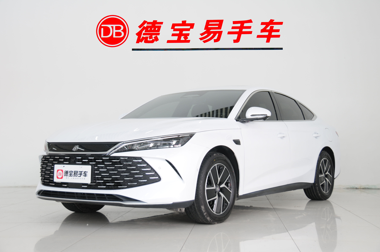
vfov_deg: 26.4
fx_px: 538
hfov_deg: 38.9
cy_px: 126
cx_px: 190
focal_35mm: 51
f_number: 4.8
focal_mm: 34
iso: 200
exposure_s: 1/15
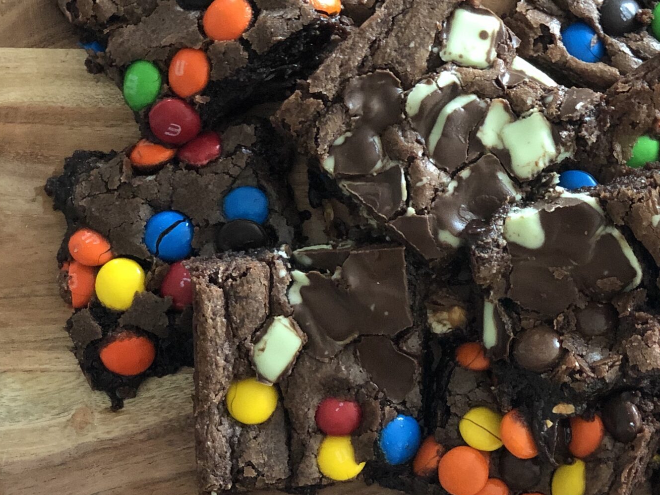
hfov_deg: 19.4
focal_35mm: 100
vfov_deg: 14.8
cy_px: 222
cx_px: 548
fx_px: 1906
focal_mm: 6
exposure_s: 1/20
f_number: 2.4
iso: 160
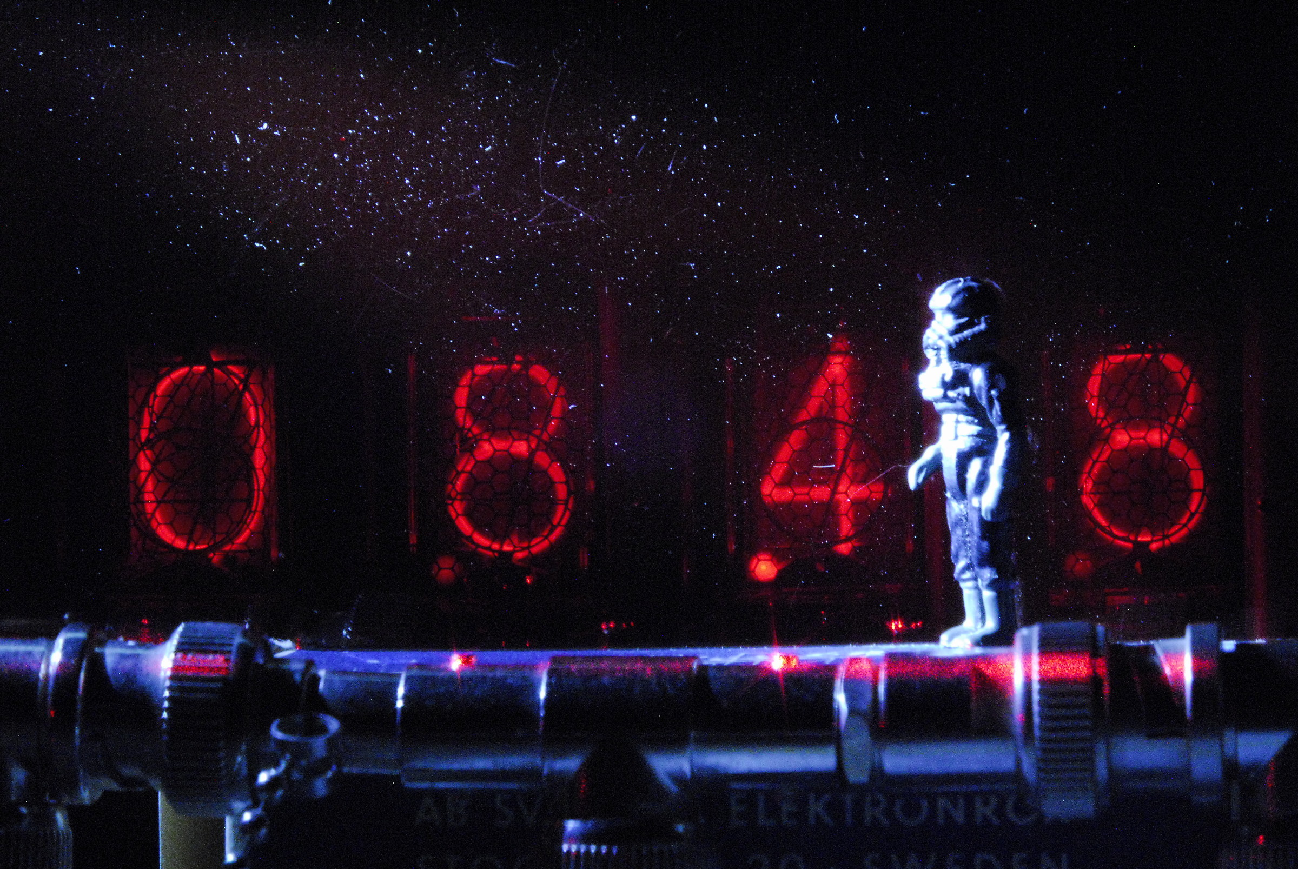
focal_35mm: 64
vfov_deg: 21.1
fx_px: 2329
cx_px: 649
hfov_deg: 31.1
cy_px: 434
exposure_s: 1/4
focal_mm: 43
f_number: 22
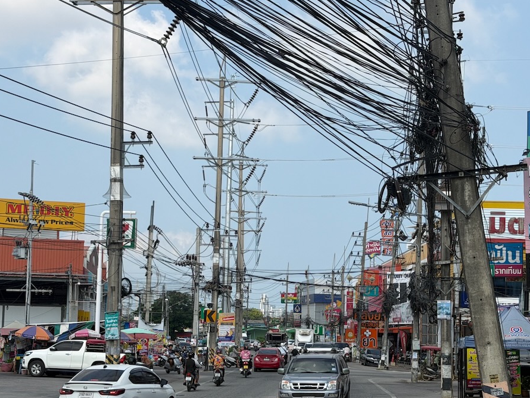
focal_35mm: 69
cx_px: 265
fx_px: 1057
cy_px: 251
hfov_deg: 28.2
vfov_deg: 21.3
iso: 64
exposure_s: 1/6024
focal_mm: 6.76
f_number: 1.78
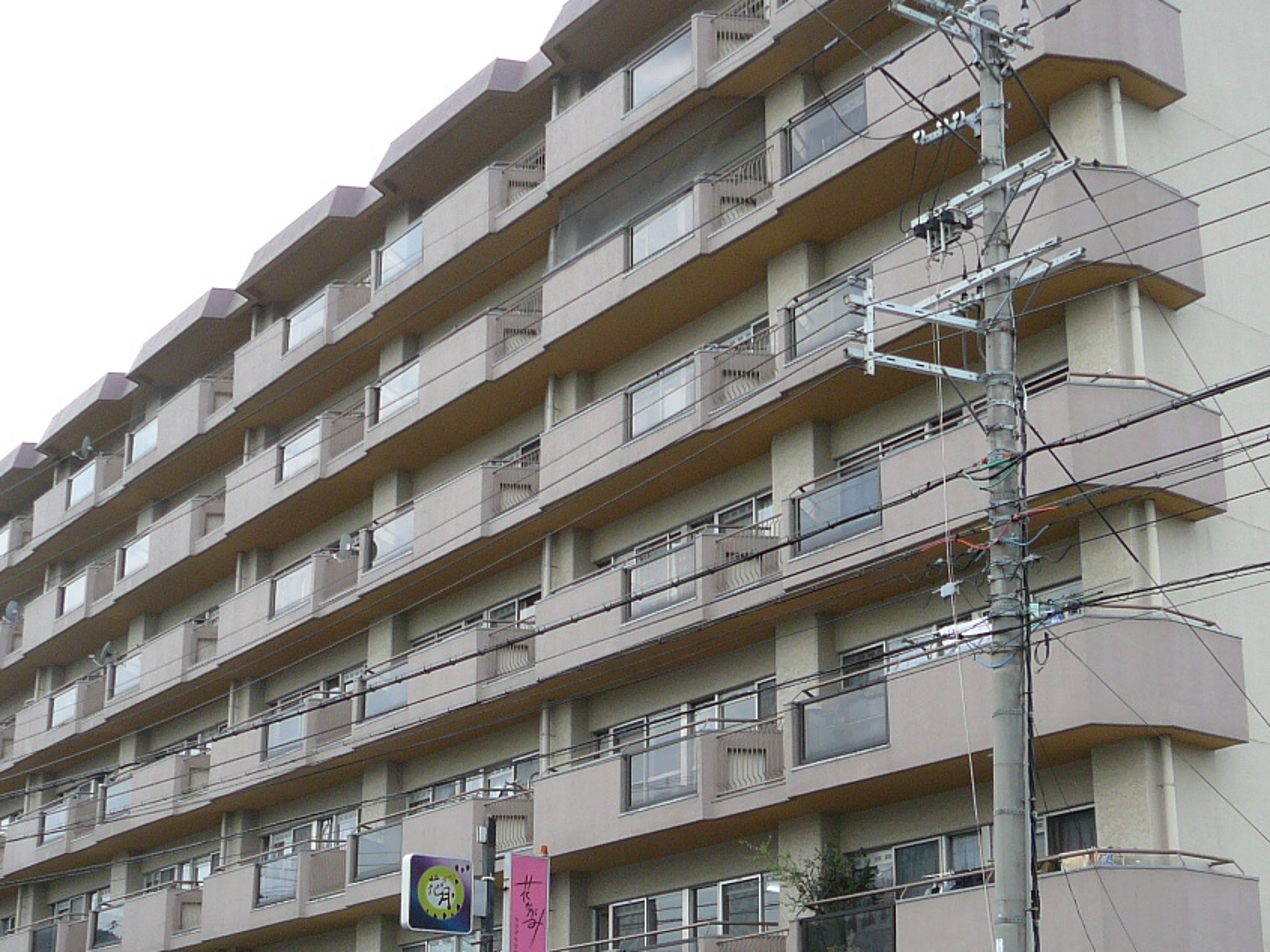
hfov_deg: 36.1
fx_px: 1945
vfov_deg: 27.3
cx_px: 708
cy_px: 649
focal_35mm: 53
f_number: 2.8
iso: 80
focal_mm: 5.2
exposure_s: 1/640
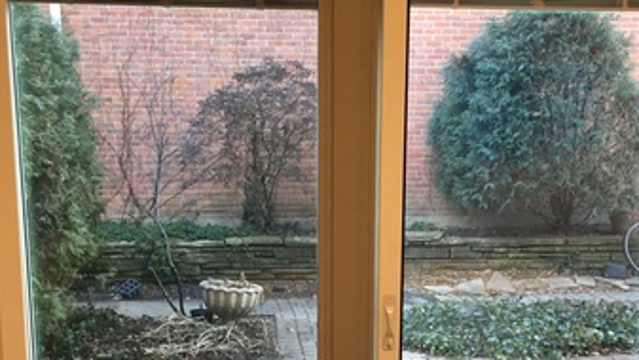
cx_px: 319
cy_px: 277
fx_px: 763
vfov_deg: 26.2
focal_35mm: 45
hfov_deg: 45.4
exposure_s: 1/30
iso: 50
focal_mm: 4.15
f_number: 2.2
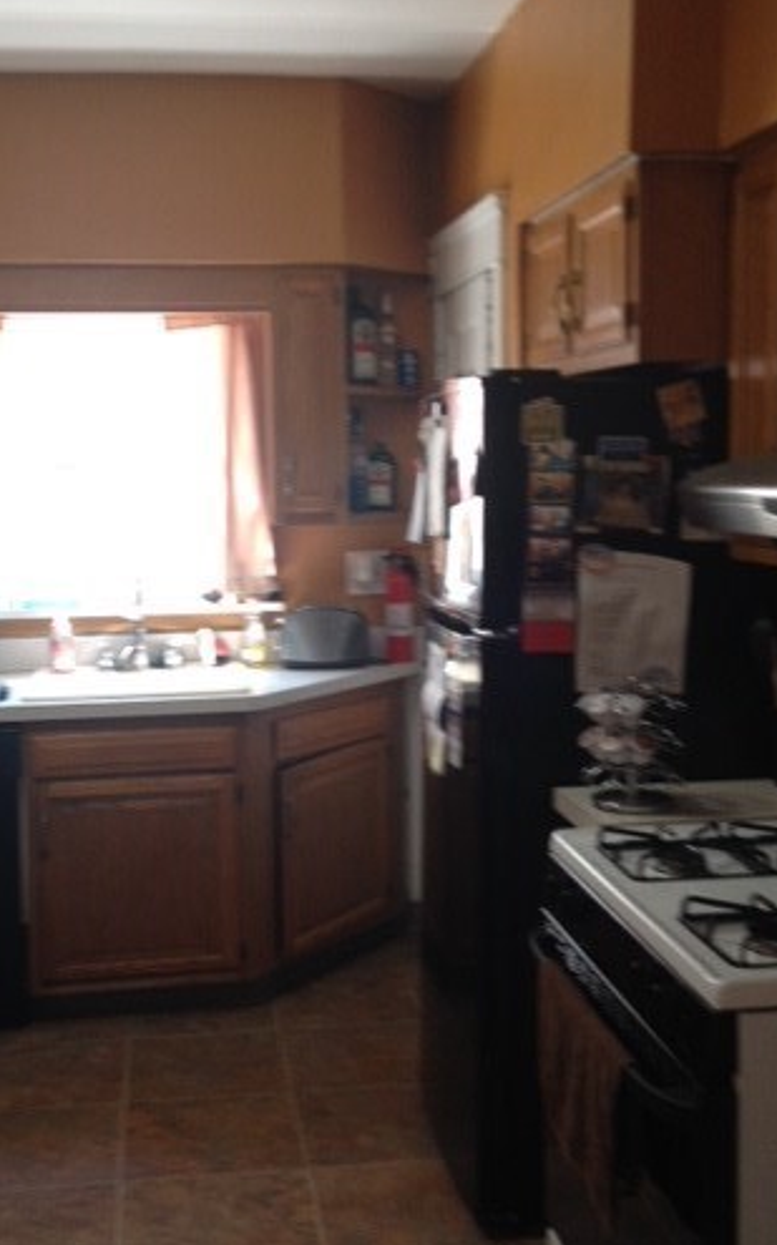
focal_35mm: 48
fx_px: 1628
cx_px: 317
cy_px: 616
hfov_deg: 26.8
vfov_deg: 41.8
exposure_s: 1/20
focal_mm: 4.28
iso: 80
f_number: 2.4
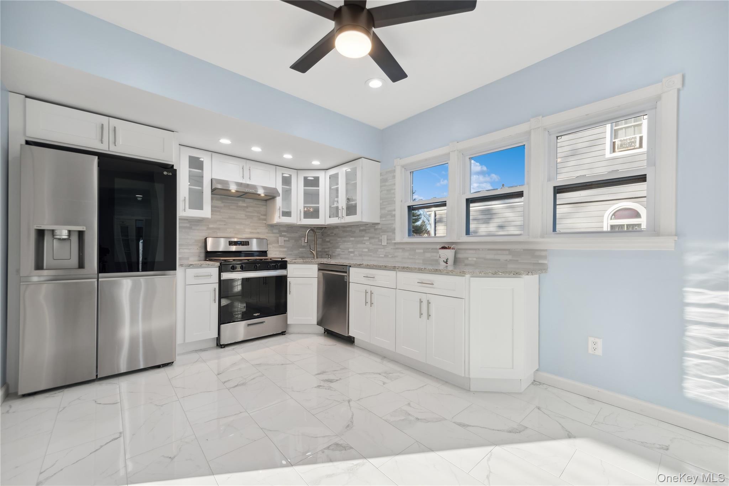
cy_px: 243
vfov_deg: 81.2
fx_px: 283
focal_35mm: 14
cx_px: 364
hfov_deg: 104.3
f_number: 11
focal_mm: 14
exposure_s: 1/40
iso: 400
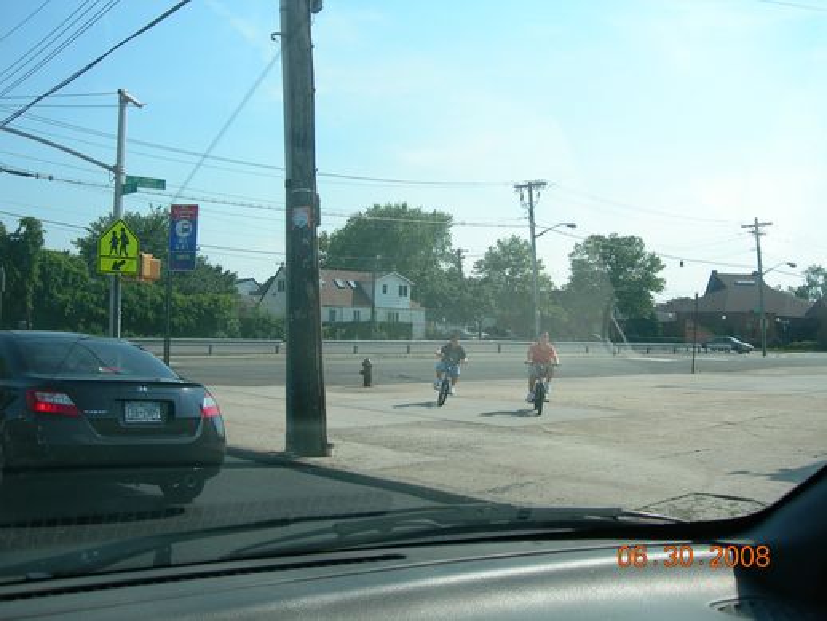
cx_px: 414
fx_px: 908
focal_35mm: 38
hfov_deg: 49.0
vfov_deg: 37.7
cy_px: 310
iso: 50
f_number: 2.8
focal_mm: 7.8
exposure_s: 1/1078
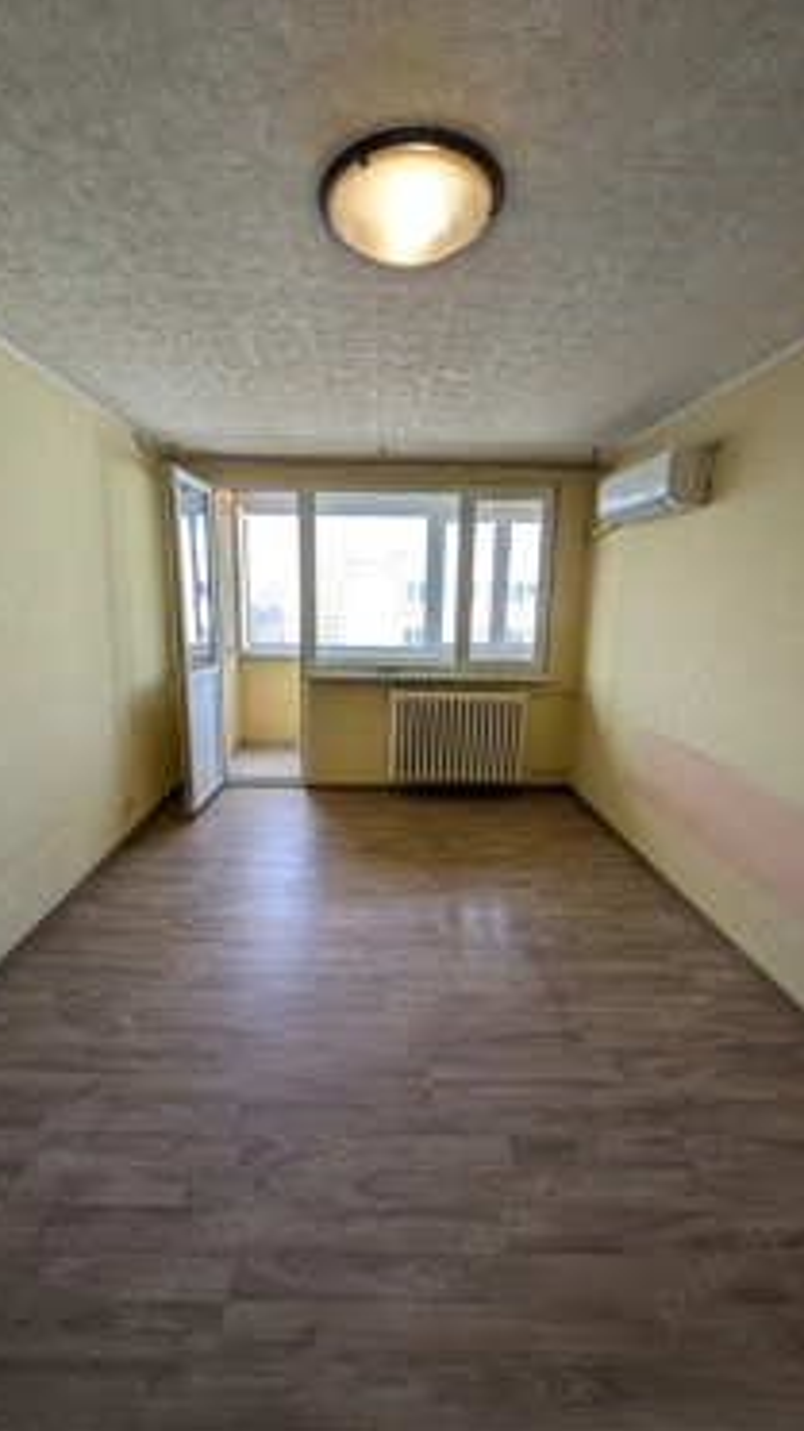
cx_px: 369
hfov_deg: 74.1
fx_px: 531
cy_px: 700
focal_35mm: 14
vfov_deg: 106.8
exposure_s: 1/159
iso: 41
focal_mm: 2.23
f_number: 1.95
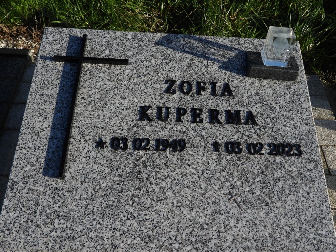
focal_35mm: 35
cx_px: 168
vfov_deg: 40.7
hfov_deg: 52.6
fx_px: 340
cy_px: 126
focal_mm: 6.3
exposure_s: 1/1600
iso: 100
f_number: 3.2
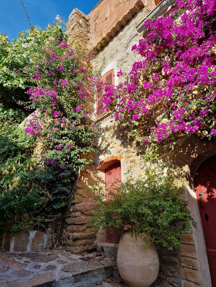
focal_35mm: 23
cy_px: 144
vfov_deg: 73.9
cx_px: 108
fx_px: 191
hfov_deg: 58.9
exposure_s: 1/594
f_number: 1.8
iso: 50
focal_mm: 5.4
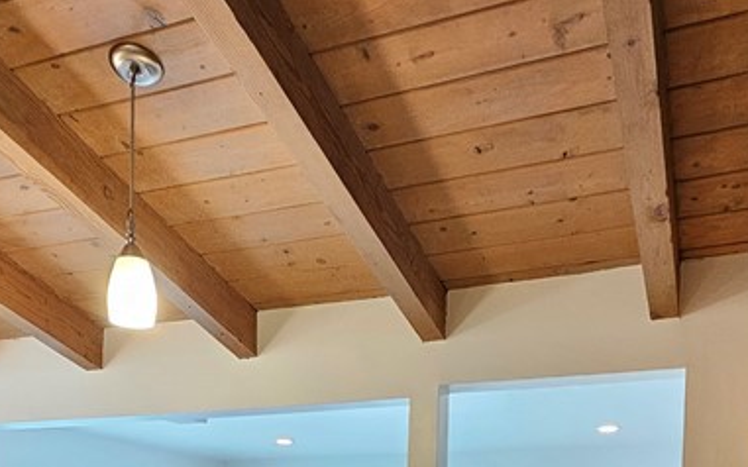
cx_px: 355
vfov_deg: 28.7
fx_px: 754
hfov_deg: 52.7
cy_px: 593
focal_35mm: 37
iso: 400
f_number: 2.2
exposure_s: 1/60
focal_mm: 2.2
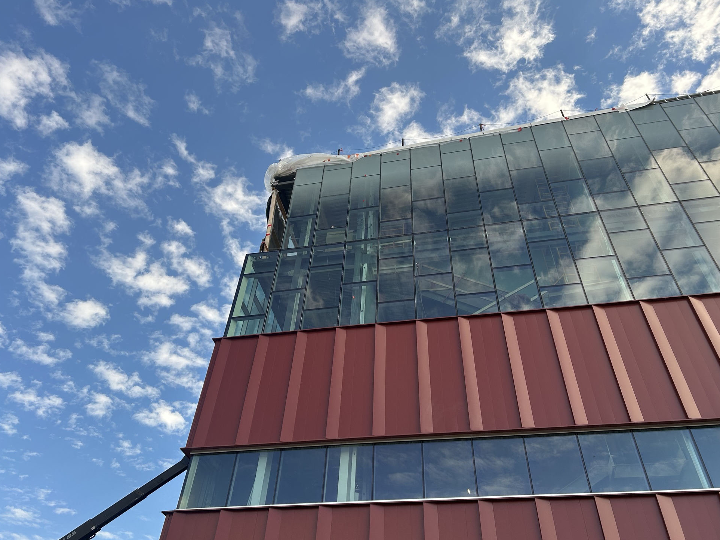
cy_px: 271
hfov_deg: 65.3
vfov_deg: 51.3
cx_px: 360
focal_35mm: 27
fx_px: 562
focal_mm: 5.7
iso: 50
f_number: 1.5
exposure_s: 1/1751
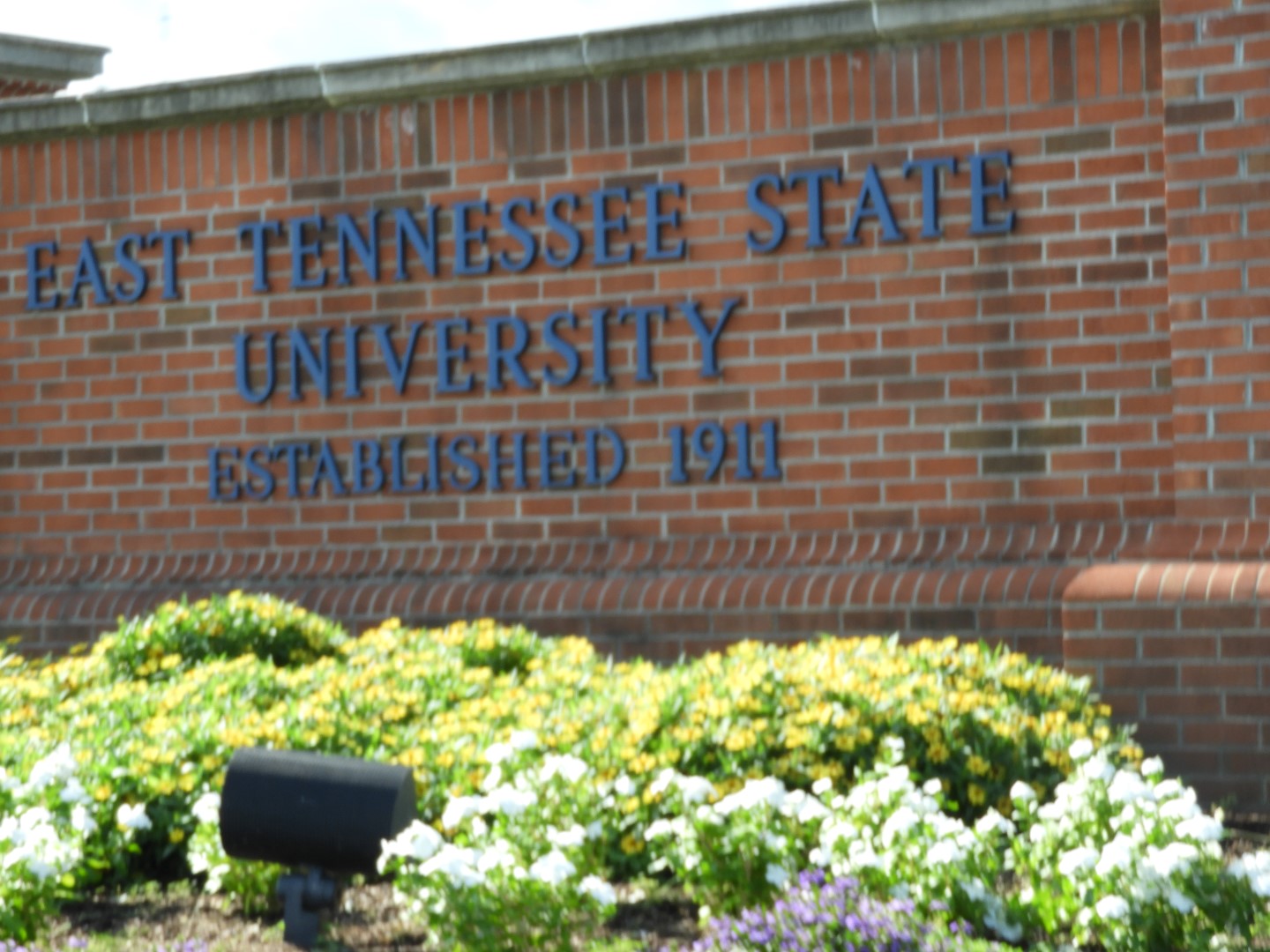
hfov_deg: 18.7
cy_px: 476
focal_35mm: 105
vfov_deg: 14.1
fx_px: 3852
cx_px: 635
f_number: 4.8
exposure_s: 1/160
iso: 100
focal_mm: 18.8
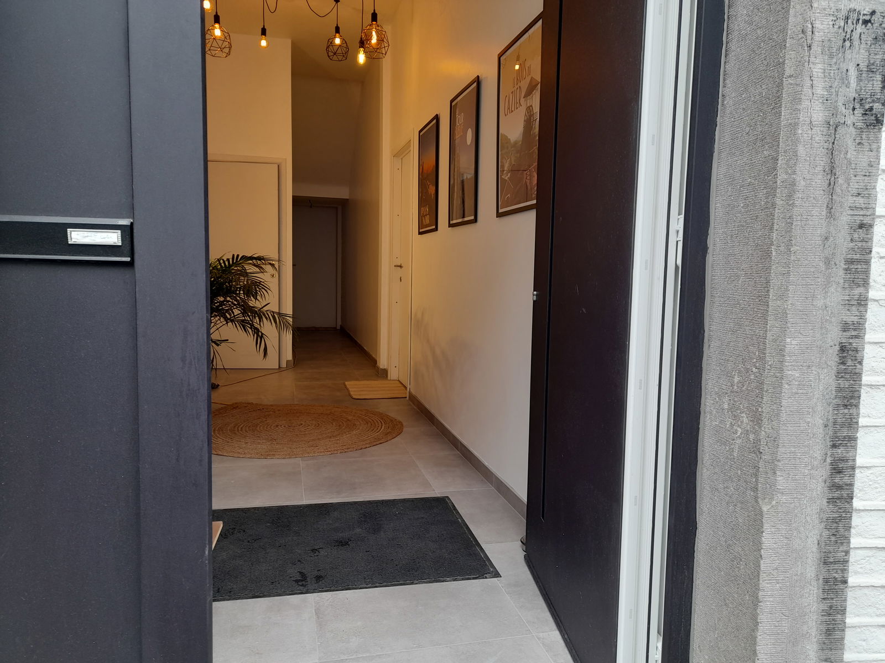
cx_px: 442
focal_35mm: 25
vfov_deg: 54.9
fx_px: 639
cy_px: 332
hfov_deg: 69.4
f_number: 2
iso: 40
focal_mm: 4.6
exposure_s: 1/50
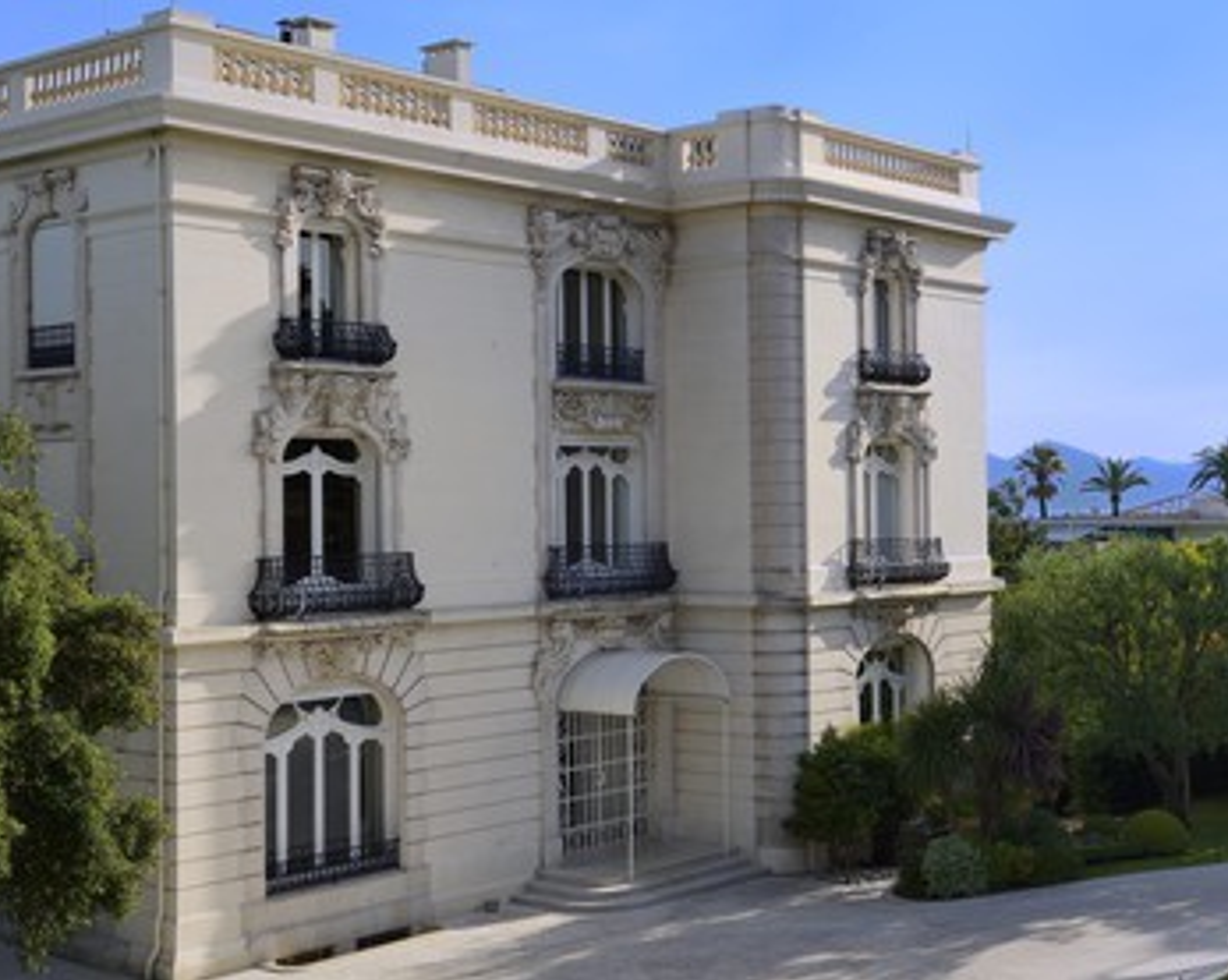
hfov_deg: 37.3
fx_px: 1816
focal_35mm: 50
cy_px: 492
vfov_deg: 30.2
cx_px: 697
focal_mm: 44
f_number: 9
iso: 200
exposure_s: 1/250
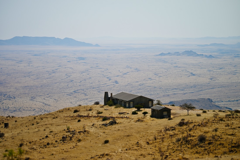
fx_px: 1000
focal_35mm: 150
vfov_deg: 9.2
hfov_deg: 13.7
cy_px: 80
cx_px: 120
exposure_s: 1/1250
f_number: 5
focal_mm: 150
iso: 100
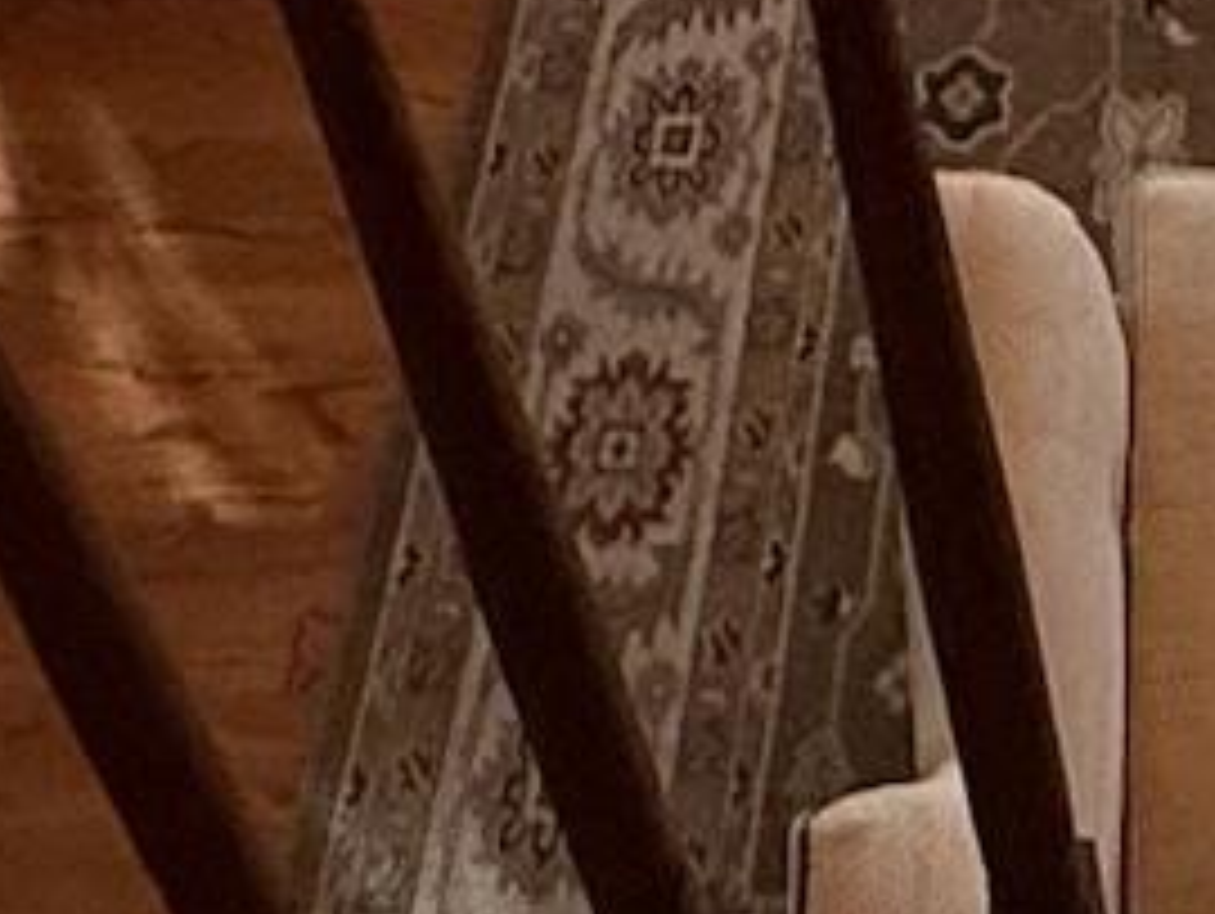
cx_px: 1552
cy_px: -2449
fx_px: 3724
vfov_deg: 8.8
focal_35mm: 106
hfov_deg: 17.5
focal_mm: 2.22
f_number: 2.2
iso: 125
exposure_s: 1/120
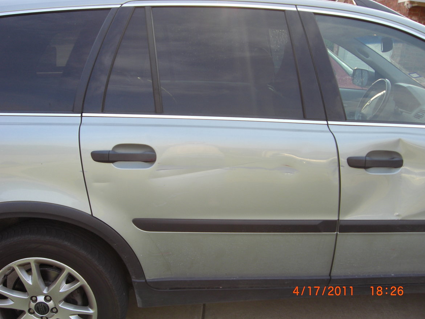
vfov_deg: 36.8
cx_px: 212
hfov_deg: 47.9
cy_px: 161
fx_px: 479
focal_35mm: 39
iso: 64
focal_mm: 6.2
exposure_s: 1/250
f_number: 2.7
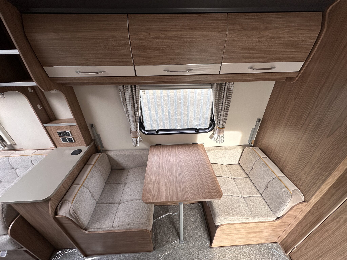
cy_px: 130
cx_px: 174
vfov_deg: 85.7
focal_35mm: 14
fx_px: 140
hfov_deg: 102.1
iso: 50
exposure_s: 1/99
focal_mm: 2.22
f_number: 2.2
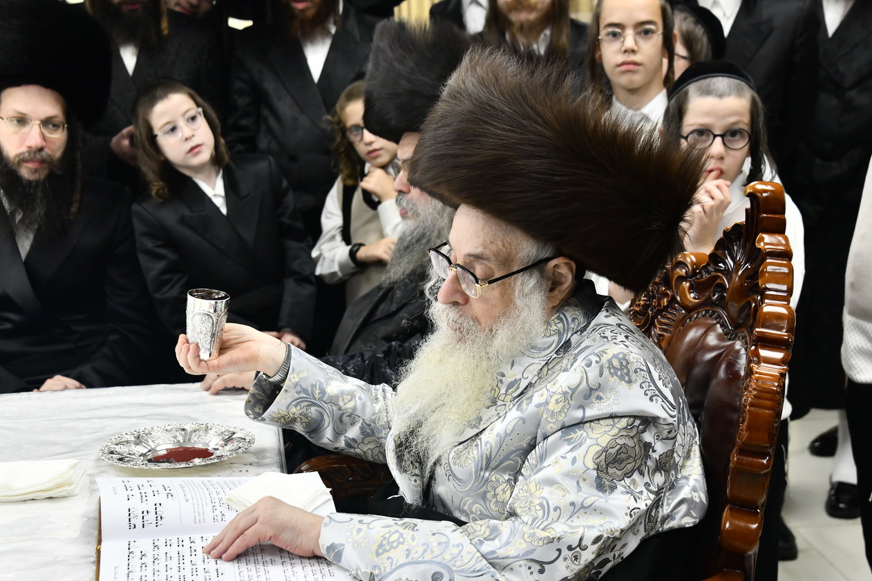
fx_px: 1477
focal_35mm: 61
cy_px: 318
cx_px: 432
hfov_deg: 32.9
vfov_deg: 22.2
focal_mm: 55
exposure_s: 1/250
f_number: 5.6
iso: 1250
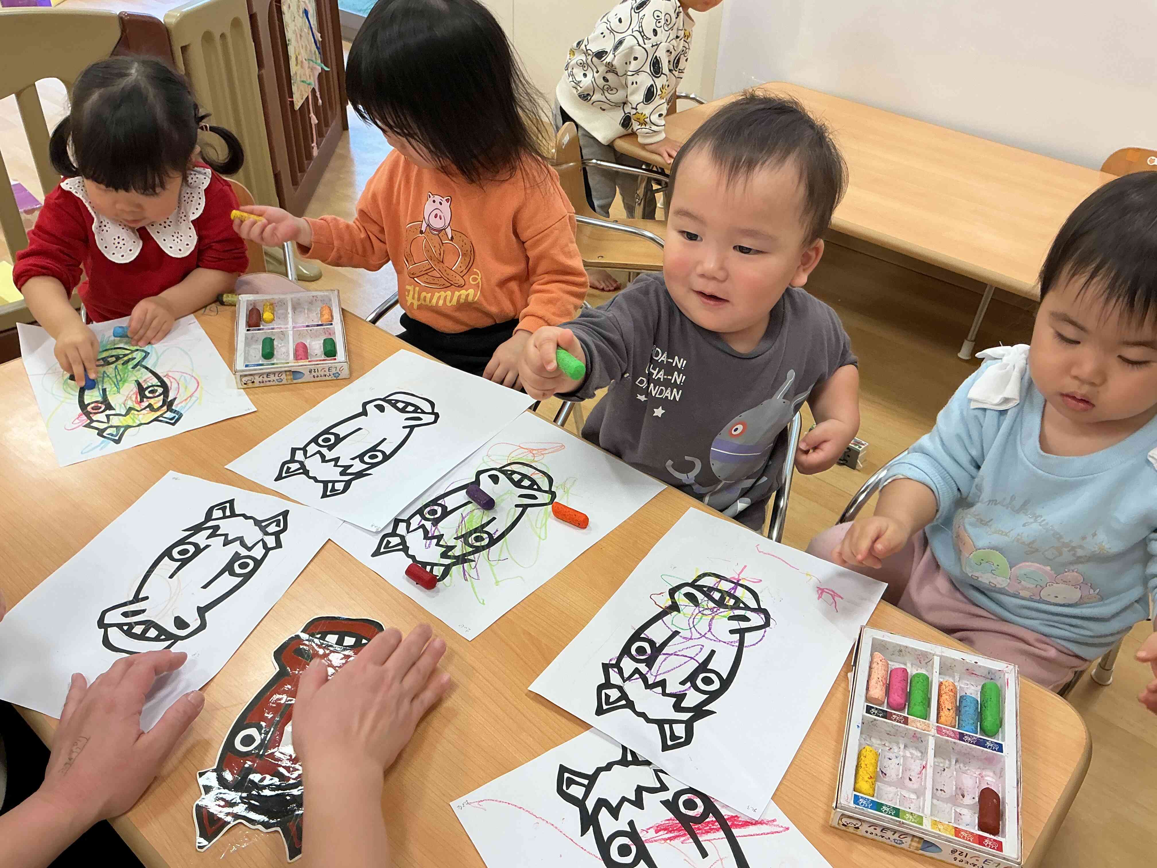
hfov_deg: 61.7
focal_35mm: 29
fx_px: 969
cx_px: 578
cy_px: 434
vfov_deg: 48.2
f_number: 1.8
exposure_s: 1/120
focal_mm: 3
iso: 64
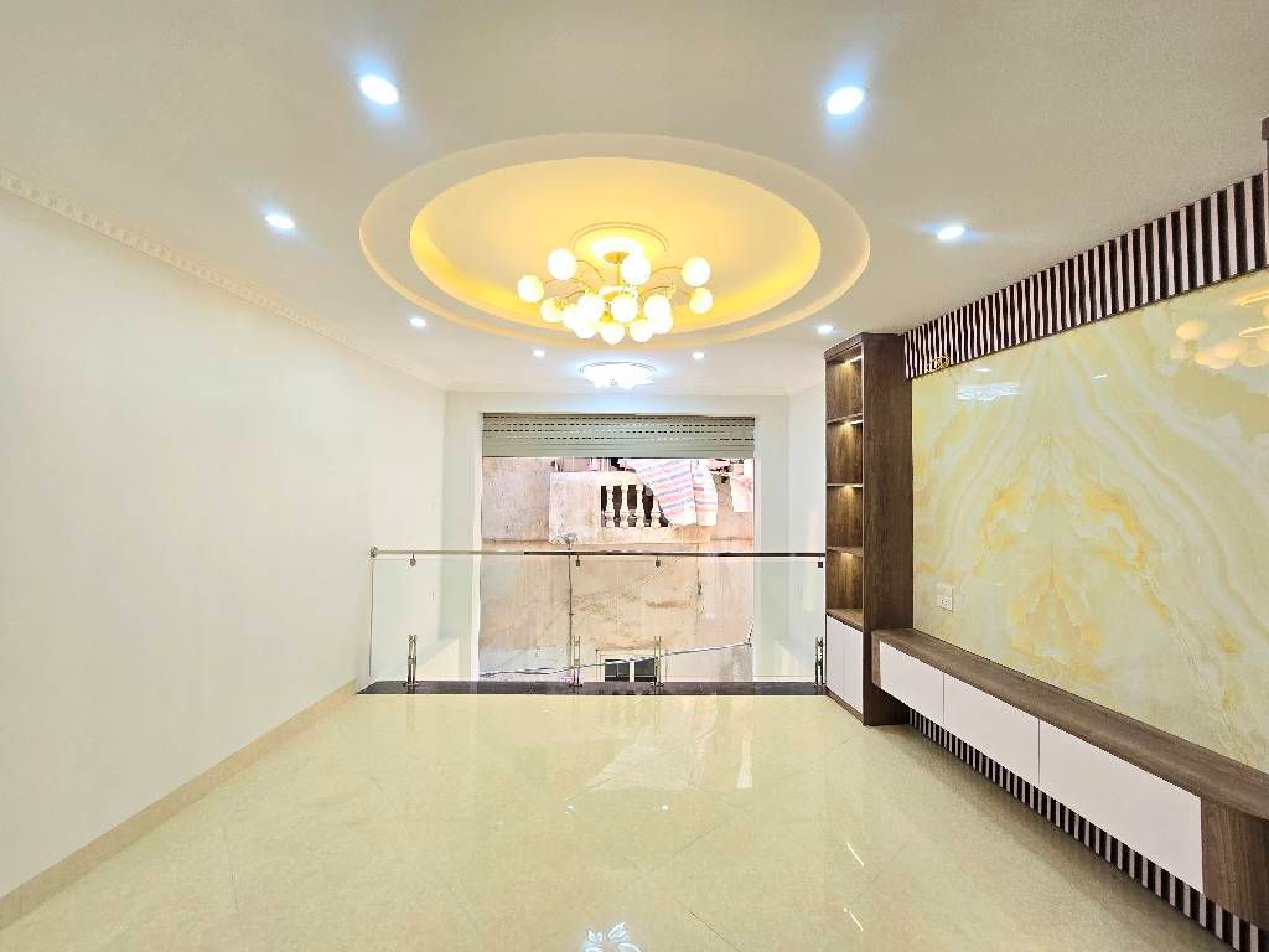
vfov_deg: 89.9
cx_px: 634
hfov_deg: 106.2
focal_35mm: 13
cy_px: 476
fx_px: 477
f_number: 2.2
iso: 64
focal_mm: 2.2
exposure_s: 1/50
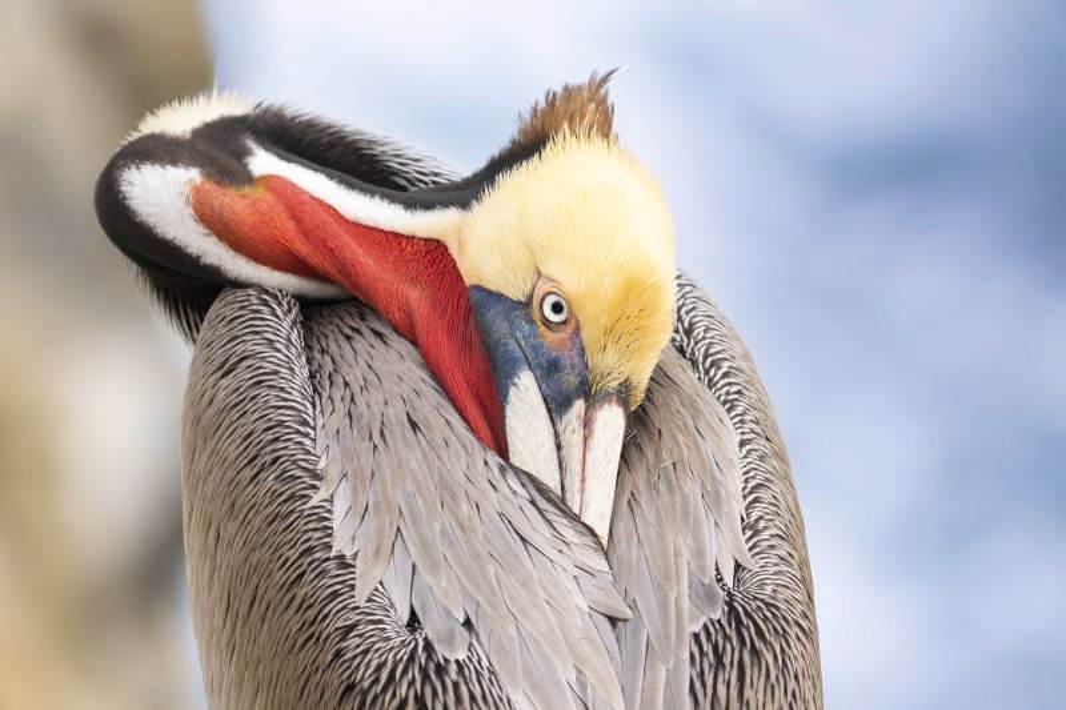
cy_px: 355
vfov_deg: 1.2
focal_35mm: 1120
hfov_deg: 1.8
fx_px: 33155
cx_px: 533
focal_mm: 1120
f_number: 11
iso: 2000
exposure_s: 1/640
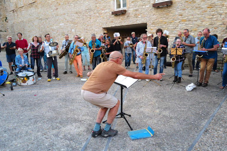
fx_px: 177
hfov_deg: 65.5
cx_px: 114
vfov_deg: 46.4
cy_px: 76
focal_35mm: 28
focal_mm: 28
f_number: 3.5
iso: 200
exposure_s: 1/125
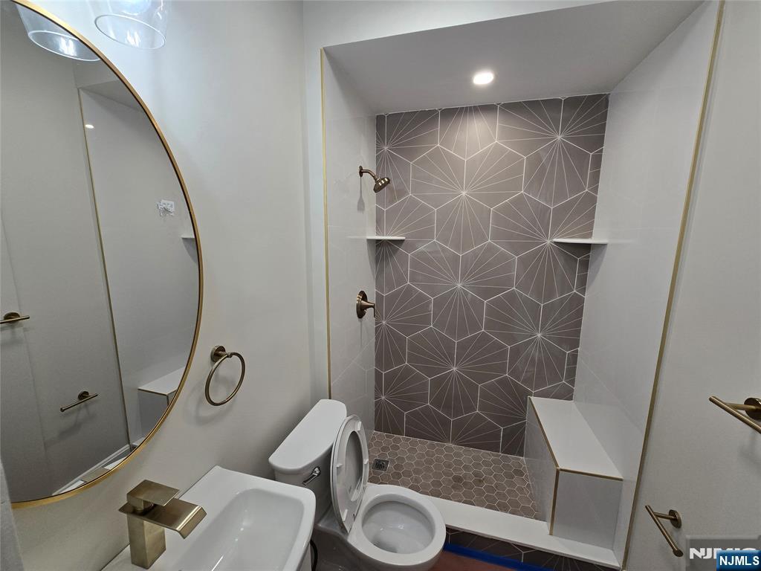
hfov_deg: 106.2
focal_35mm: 13
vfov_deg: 89.9
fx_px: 286
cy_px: 286
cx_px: 380
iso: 80
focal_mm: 2.2
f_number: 2.2
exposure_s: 1/120
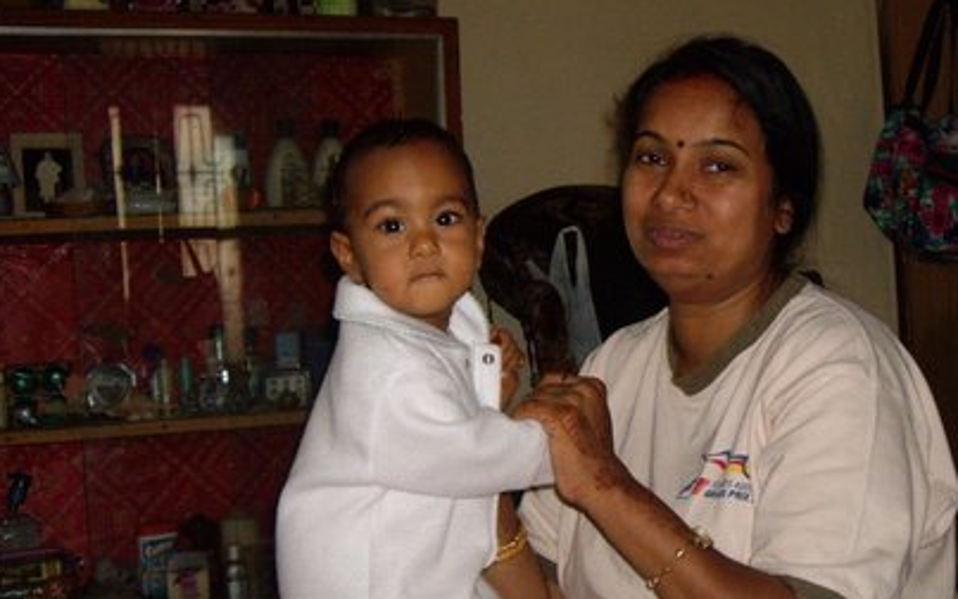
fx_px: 1671
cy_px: 321
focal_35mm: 64
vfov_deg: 20.3
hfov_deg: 31.7
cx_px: 635
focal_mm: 6.2
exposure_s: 1/40
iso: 200
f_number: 2.7
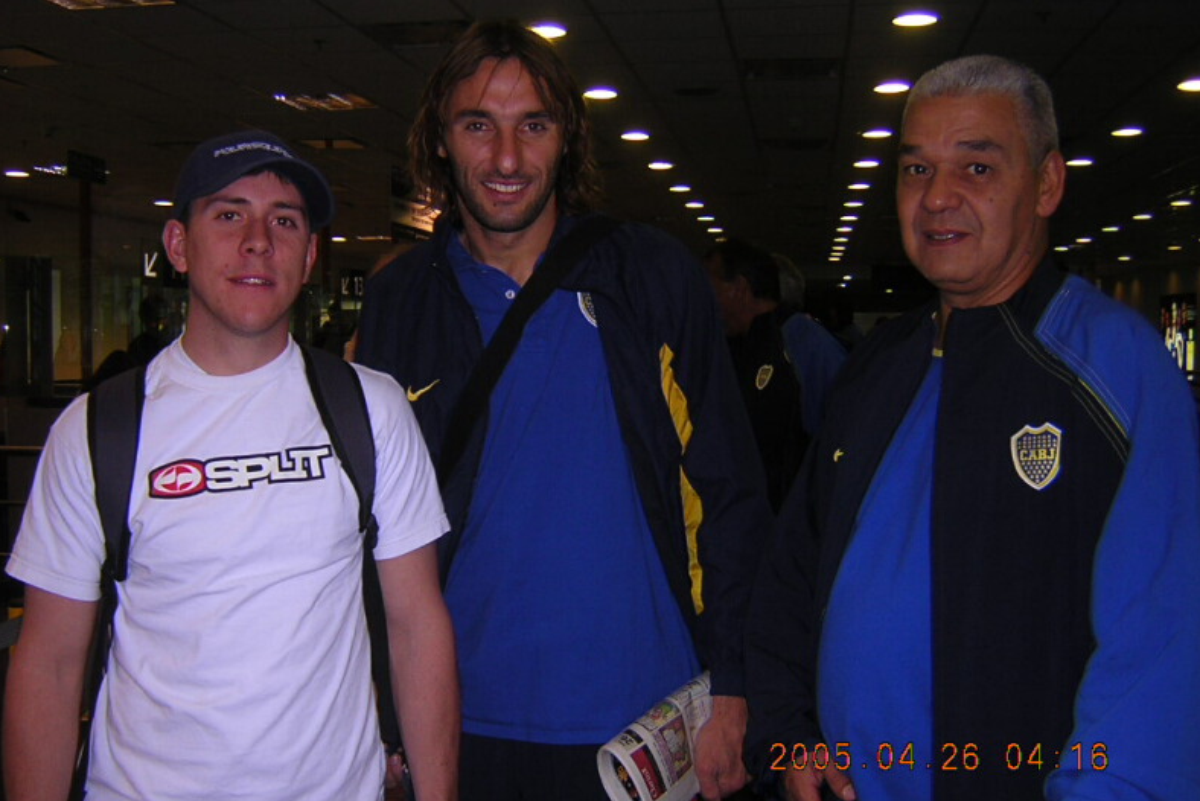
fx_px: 1267
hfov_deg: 50.7
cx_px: 594
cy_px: 396
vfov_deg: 35.1
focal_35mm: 38
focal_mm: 4.7
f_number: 2.6
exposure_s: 1/60.1
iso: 100
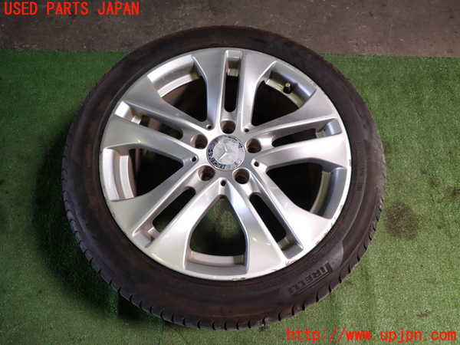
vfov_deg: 54.9
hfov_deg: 69.4
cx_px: 230
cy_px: 172
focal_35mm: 25
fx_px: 332
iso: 100
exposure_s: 1/80
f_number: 2
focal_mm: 4.5
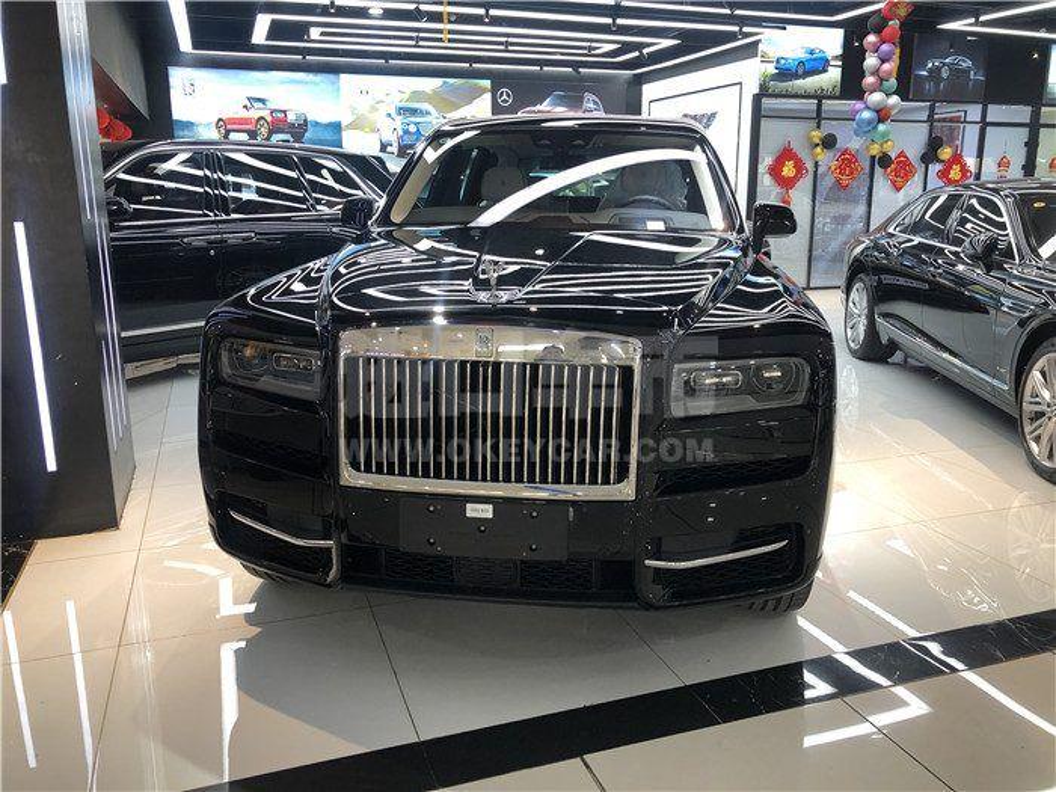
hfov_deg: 63.4
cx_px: 528
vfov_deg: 49.7
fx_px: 854
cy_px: 396
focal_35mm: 28
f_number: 1.8
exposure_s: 1/33
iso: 32
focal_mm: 4
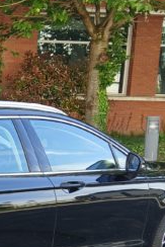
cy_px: 244
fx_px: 584
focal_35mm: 85
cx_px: -100
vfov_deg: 23.0
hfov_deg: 14.7
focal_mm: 3.98
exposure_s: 1/100
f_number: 1.8
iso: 40
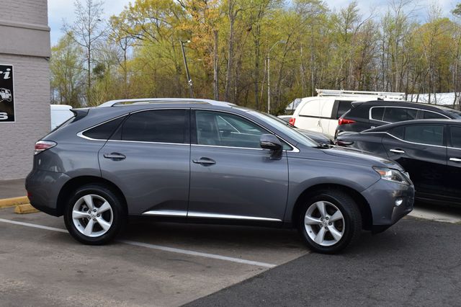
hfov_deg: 42.3
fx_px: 595
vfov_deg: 28.9
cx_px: 230
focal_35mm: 46
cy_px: 154
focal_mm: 31
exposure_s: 1/160
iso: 400
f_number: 9
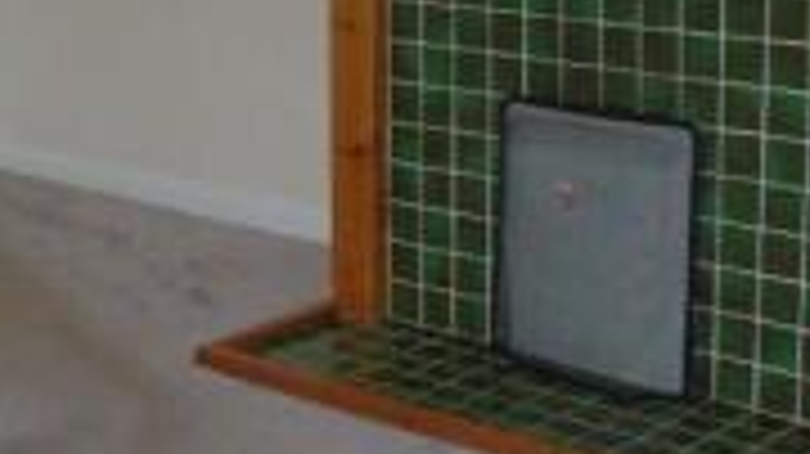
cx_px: 227
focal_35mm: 88
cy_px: 83
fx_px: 1889
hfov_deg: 24.0
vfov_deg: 13.6
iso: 200
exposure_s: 1/30
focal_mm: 4.4
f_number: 3.4
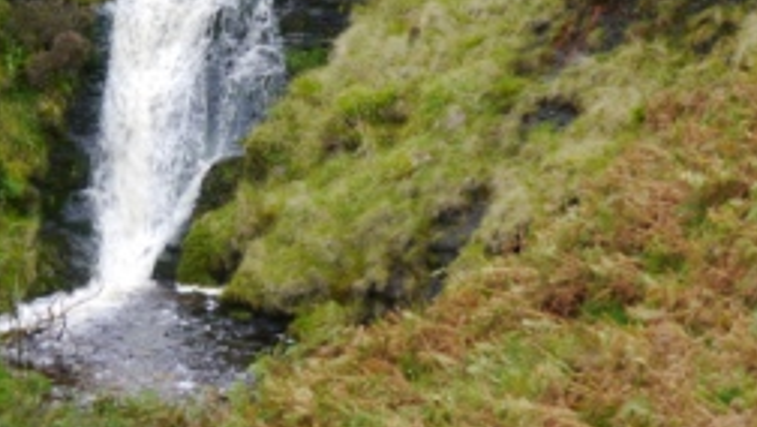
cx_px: 237
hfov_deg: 15.5
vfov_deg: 8.8
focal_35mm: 138
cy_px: 48
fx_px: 2771
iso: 200
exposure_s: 1/80
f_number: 5.4
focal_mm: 37
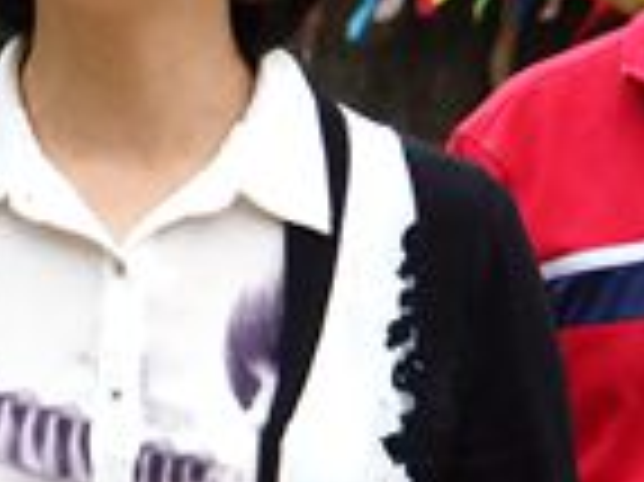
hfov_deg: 7.6
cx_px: 41
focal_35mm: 259
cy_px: 327
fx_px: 4814
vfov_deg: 5.7
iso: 100
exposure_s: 1/60
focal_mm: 32
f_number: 5.6
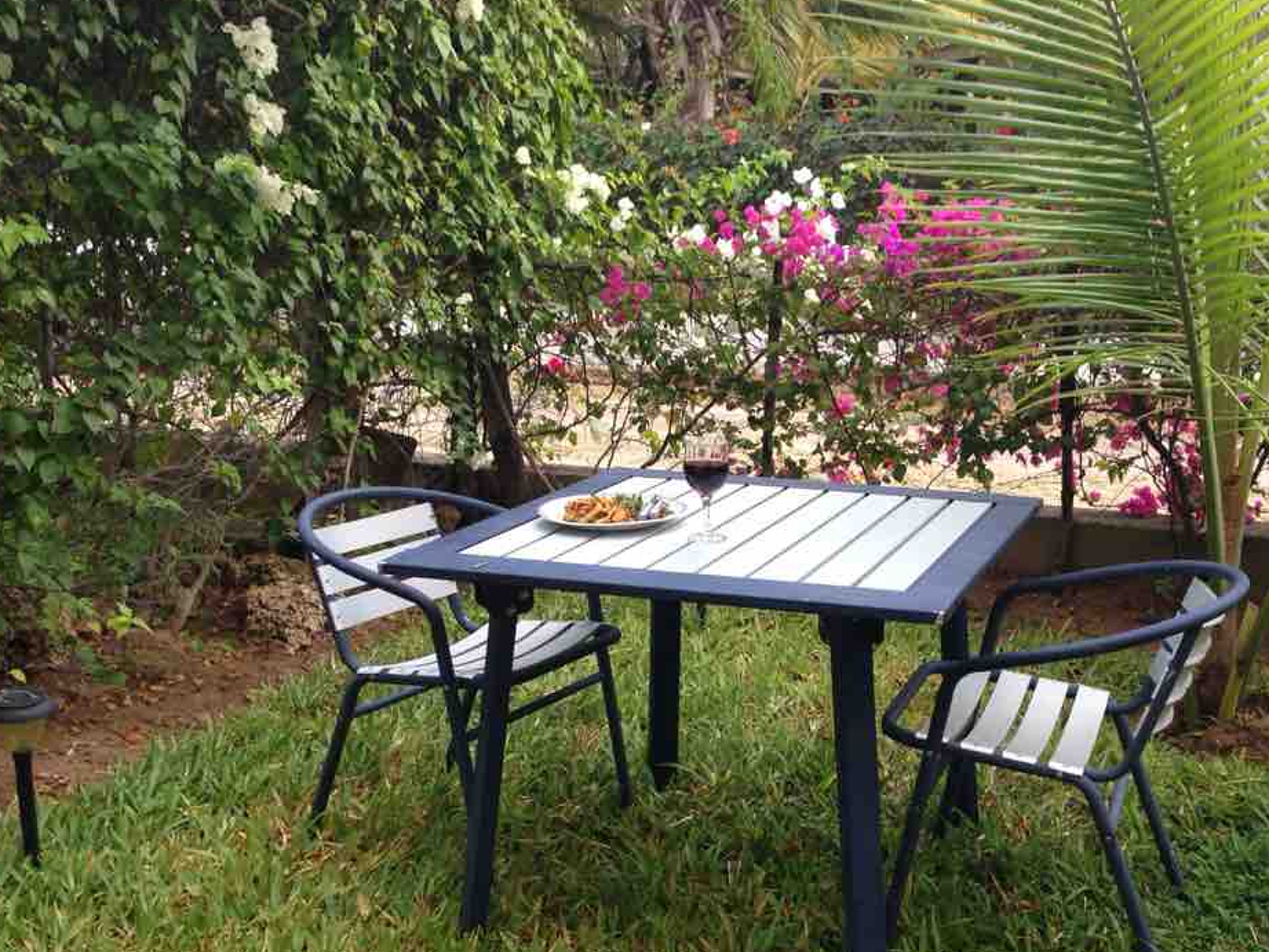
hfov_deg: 43.6
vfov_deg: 33.5
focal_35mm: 43
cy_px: 588
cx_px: 765
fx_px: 1577
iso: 64
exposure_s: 1/60
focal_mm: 4.12
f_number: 2.4
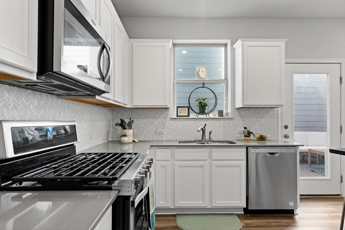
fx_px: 211
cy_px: 115
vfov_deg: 57.2
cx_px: 172
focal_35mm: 22
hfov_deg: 78.6
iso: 2000
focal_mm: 22
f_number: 8
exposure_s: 1/15
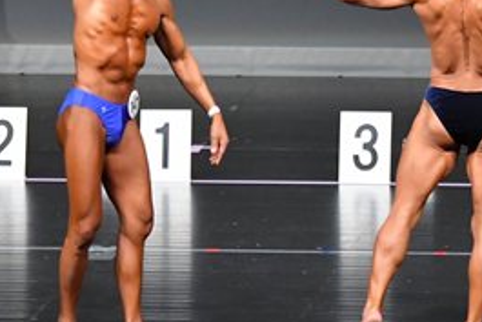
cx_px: 292
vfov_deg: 2.6
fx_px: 7167
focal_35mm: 535
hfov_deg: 3.9
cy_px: 16
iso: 5000
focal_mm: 122
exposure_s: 1/400
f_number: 5.6
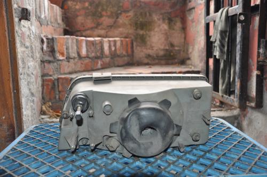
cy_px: 88
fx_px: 267
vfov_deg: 36.8
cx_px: 134
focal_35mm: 36
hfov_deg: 53.2
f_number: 3.8
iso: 720
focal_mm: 24
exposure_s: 1/60
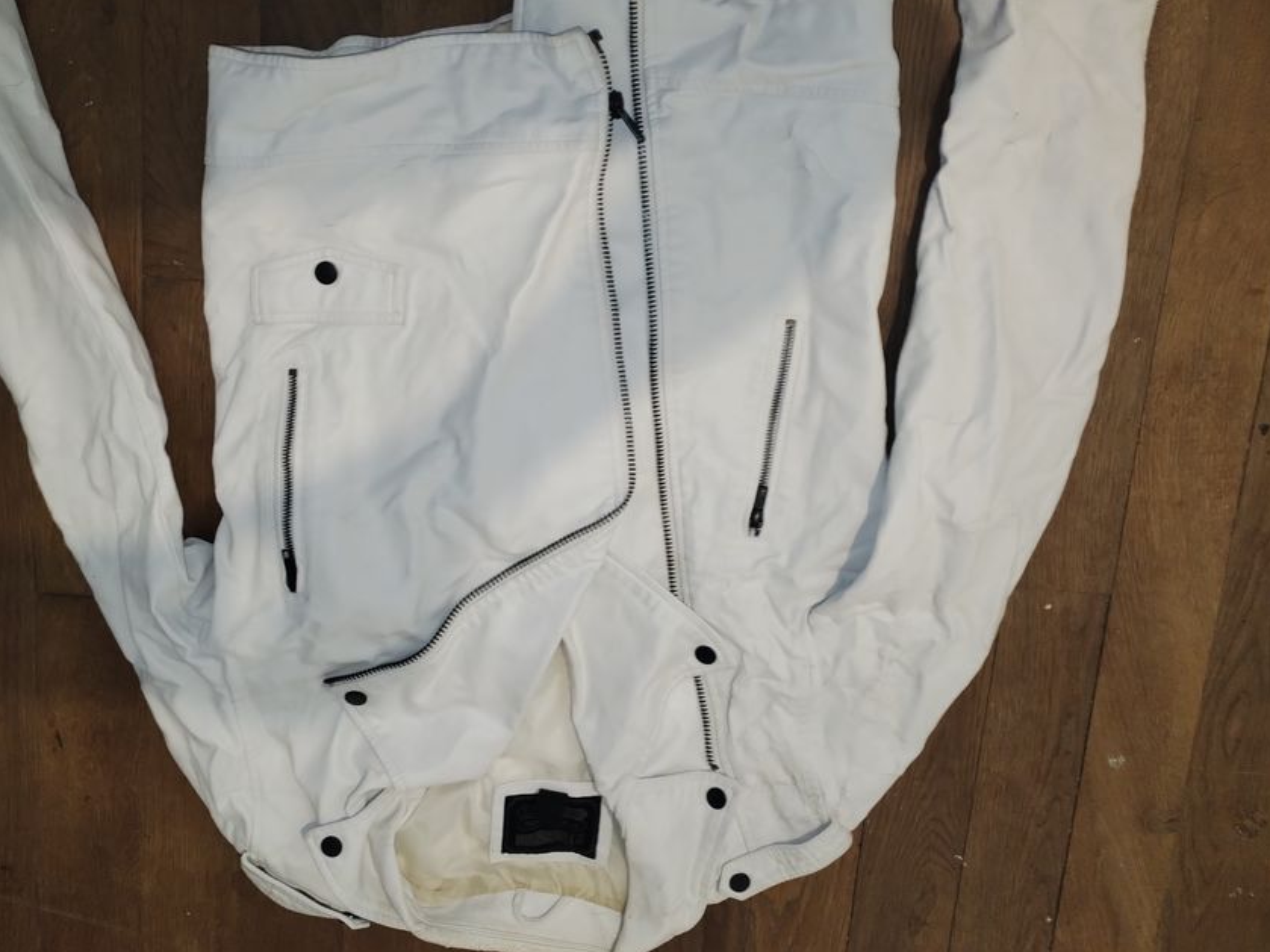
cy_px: 433
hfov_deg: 58.2
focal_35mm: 31
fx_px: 1137
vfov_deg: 45.4
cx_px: 557
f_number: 1.8
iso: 1381
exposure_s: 1/25
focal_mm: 4.75
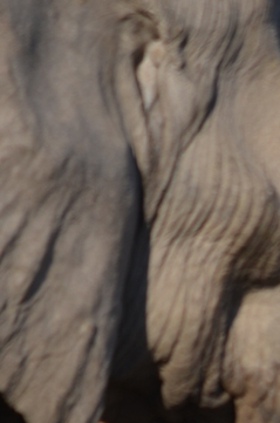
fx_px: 18685
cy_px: 494
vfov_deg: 1.3
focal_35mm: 1594
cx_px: 301
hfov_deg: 0.9
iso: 200
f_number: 6.3
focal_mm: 300
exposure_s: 1/640
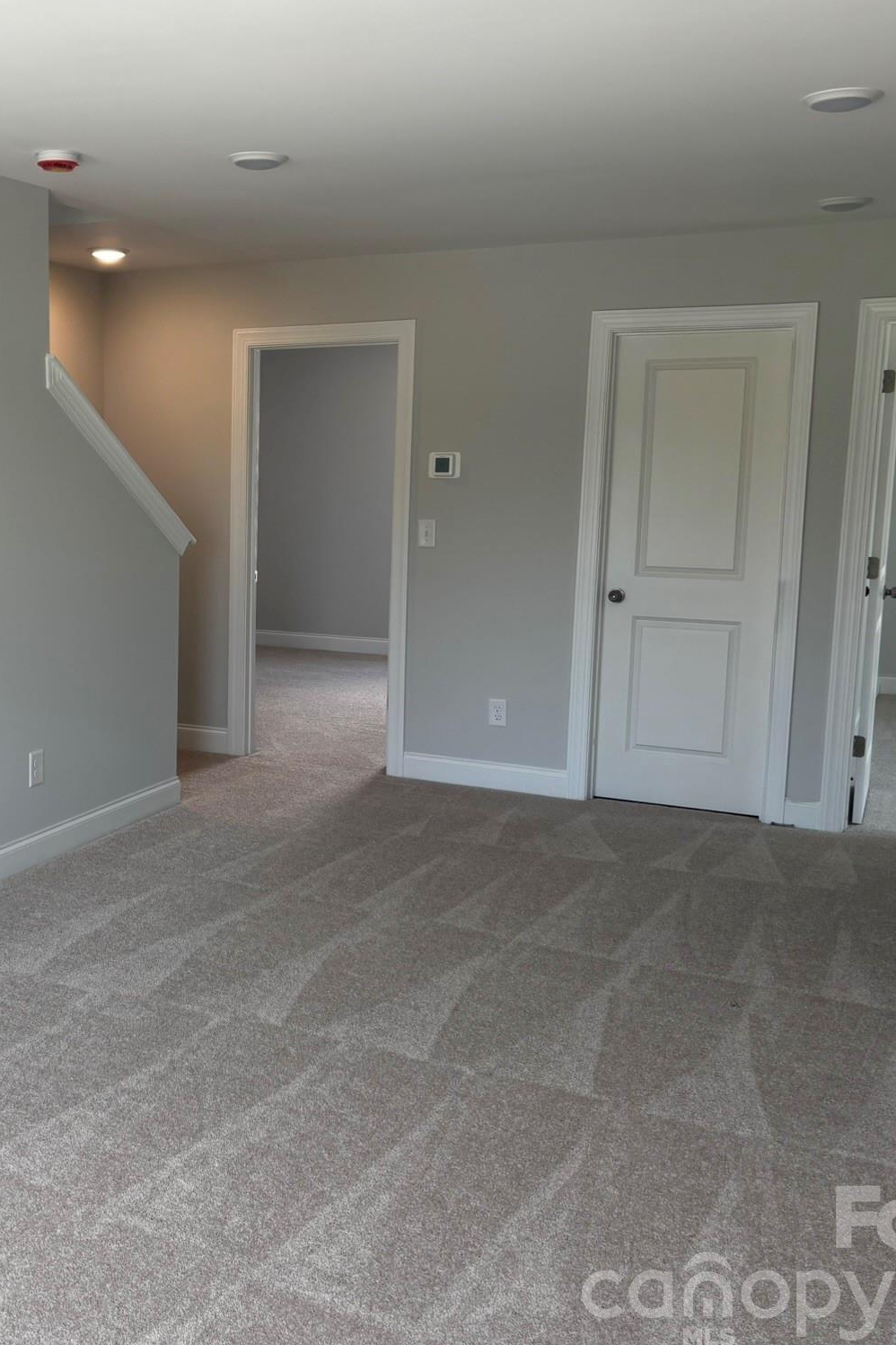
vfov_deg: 51.9
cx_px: 203
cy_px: 672
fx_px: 1381
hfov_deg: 35.0
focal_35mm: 37
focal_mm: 5.96
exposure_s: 1/120
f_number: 1.6
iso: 50
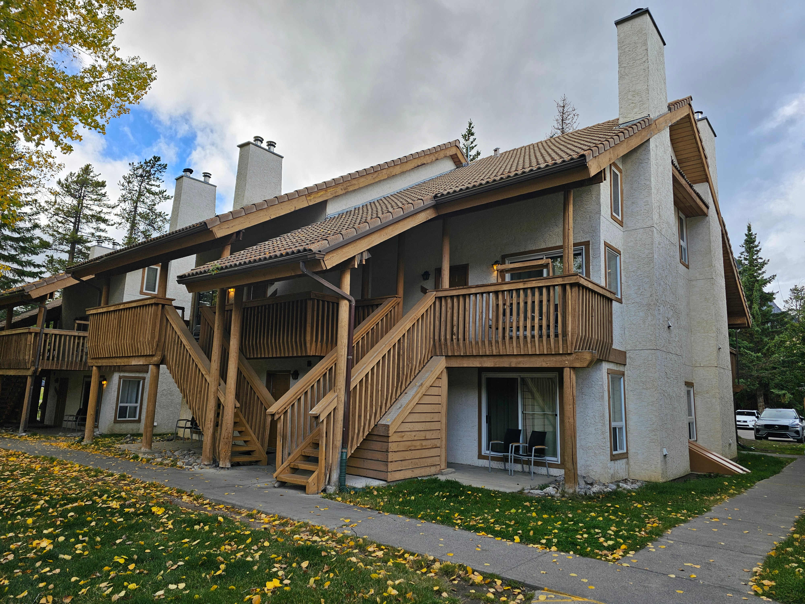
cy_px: 302
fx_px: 535
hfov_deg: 73.9
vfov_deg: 58.9
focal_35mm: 23
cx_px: 402
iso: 10
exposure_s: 1/229
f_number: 1.7
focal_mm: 6.3
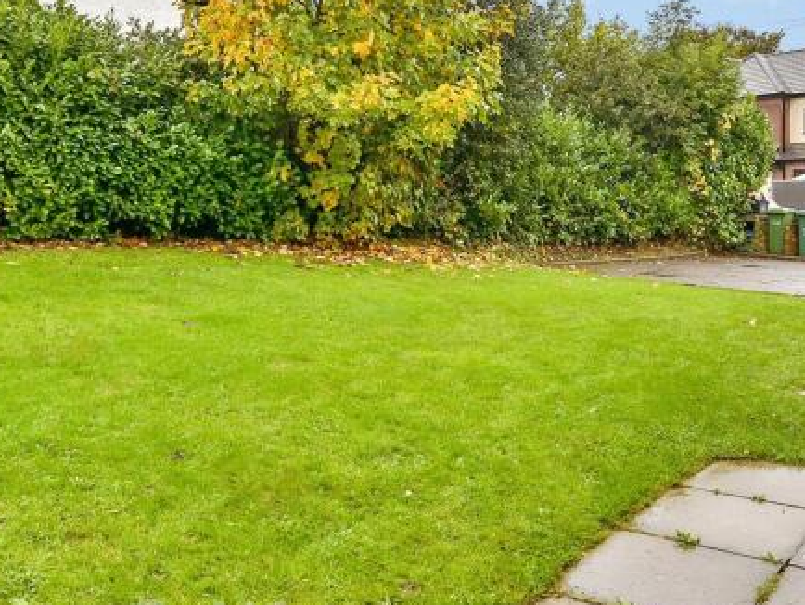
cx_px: 391
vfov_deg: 41.3
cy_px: 198
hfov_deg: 53.9
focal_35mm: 34
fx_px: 791
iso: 160
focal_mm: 10
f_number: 8
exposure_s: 1/20
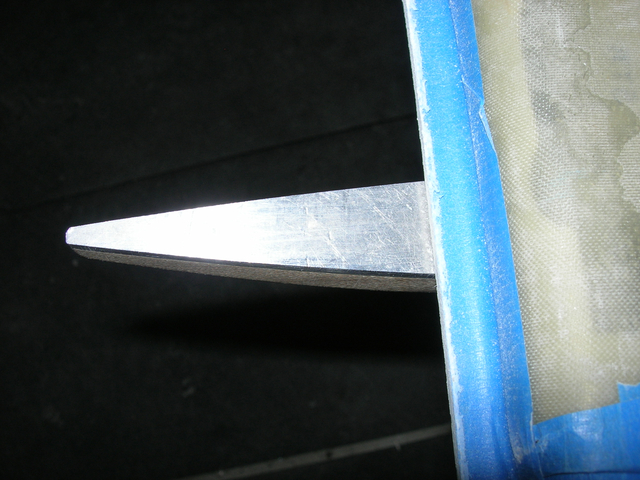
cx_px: 320
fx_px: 703
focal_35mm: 38
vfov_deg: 37.7
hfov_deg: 49.0
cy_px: 240
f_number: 4.8
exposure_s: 1/60.1
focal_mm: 7.8
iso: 64
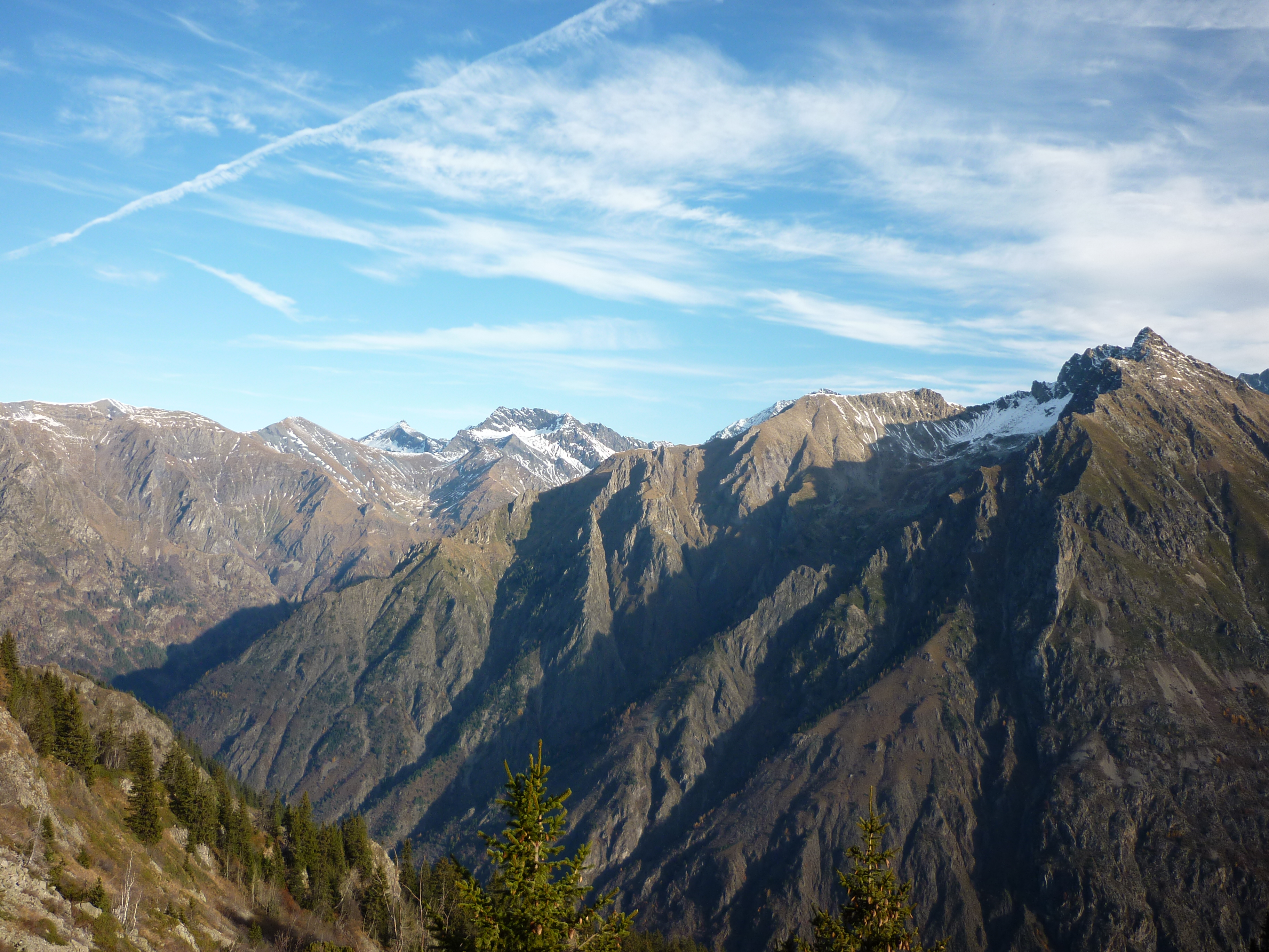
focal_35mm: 33
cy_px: 476
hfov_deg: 55.4
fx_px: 1210
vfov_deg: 42.9
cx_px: 634
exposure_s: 1/800
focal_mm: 5.5
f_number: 2.8
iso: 80
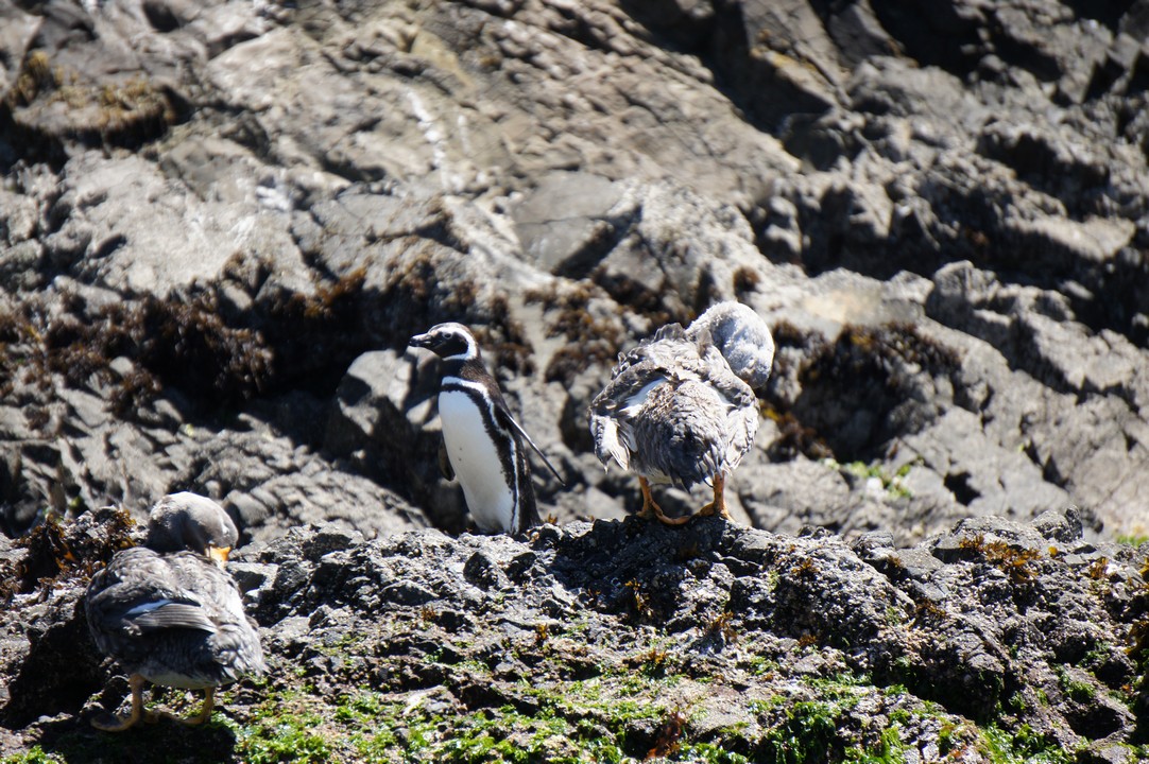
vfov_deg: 4.4
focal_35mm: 315
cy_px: 382
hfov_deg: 6.5
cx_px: 574
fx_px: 10047
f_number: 6.3
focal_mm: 210
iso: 250
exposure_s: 1/400
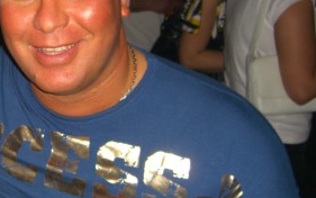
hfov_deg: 23.2
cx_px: 6
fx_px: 741
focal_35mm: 86
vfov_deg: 15.2
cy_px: 94
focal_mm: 7.9
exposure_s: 1/60
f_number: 2.8
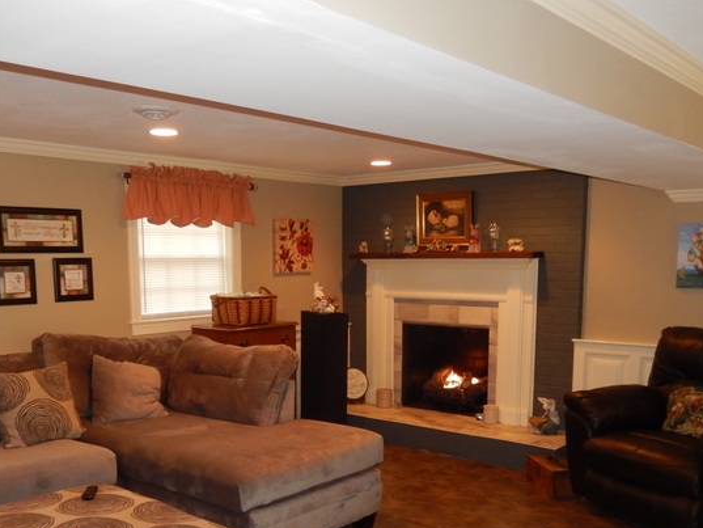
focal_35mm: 36
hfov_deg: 51.3
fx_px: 731
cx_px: 334
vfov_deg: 38.9
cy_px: 379
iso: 320
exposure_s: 1/30
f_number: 3.4
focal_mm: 4.5
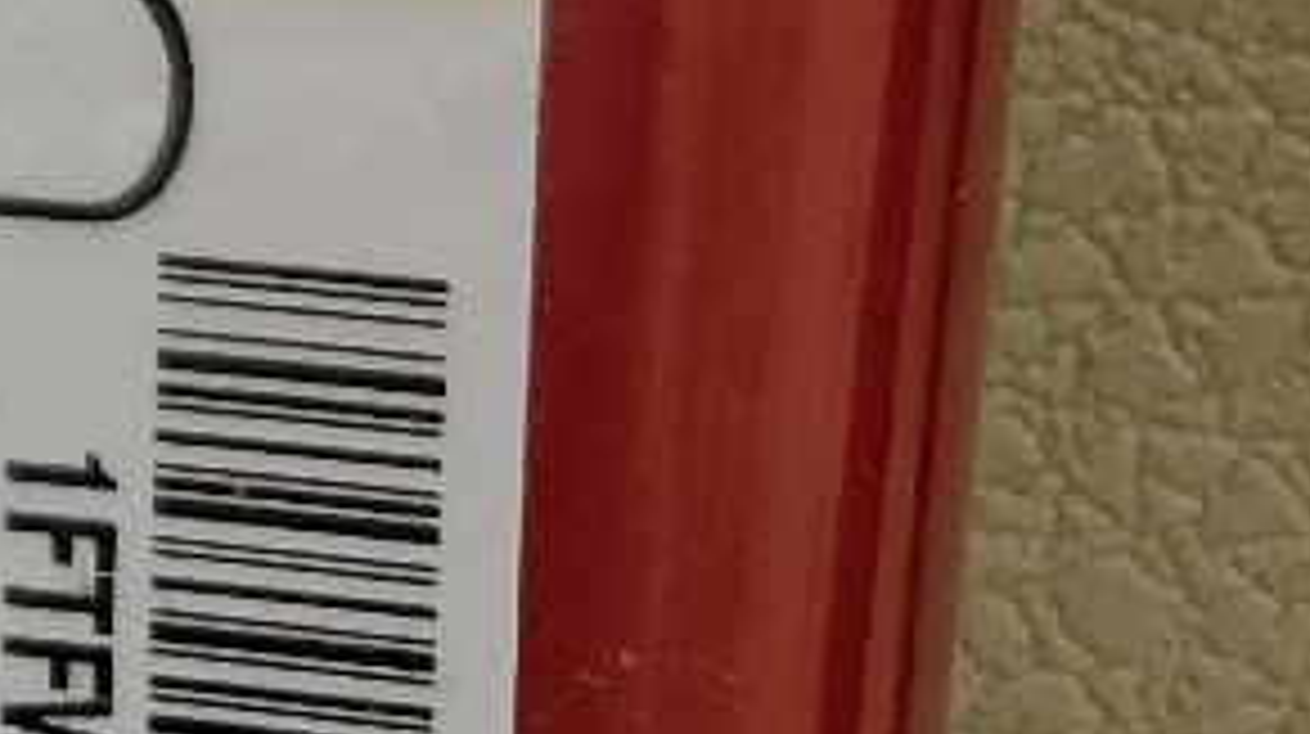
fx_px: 5413
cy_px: -1918
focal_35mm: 156
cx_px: -1967
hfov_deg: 11.2
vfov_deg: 6.6
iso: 50
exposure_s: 1/625
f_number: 1.5
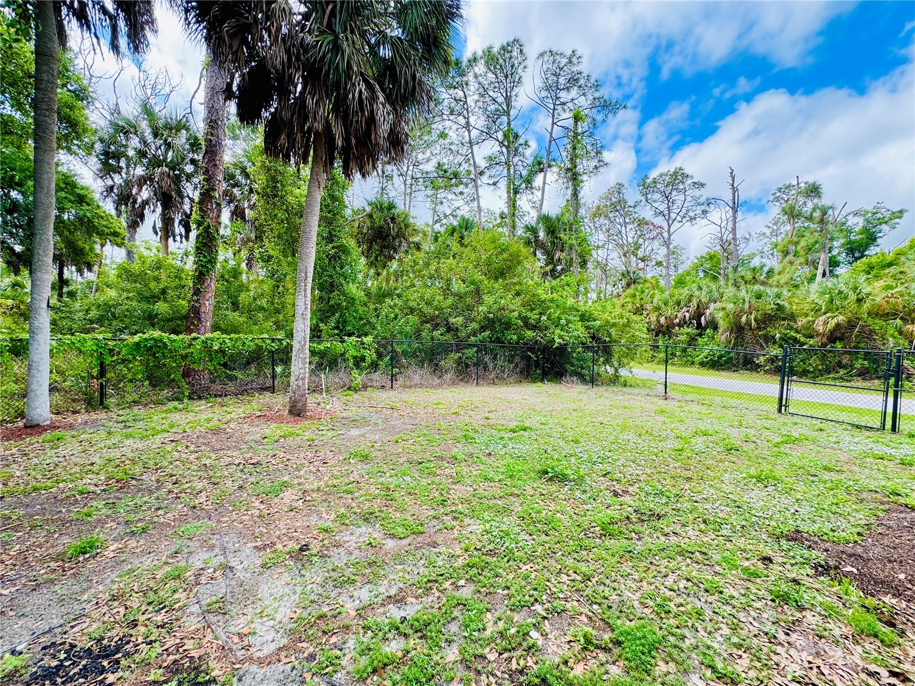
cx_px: 458
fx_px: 370
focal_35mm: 14
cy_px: 343
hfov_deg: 102.1
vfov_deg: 85.7
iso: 40
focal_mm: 2.22
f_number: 2.2
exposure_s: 1/362
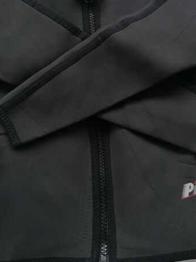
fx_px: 287
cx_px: 104
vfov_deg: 48.5
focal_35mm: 38
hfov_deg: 37.7
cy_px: 98
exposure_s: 1/100
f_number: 1.8
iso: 80
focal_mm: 4.75
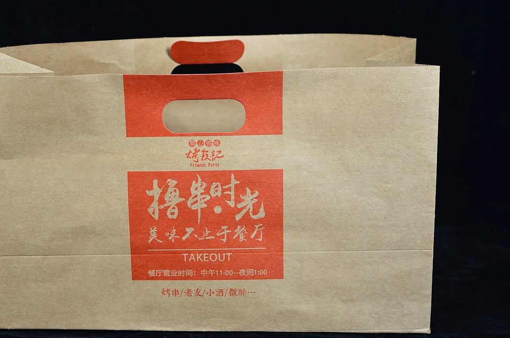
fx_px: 970
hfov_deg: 29.4
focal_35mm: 69
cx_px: 208
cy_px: 169
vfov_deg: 19.7
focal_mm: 35
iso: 100
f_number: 2
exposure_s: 1/250
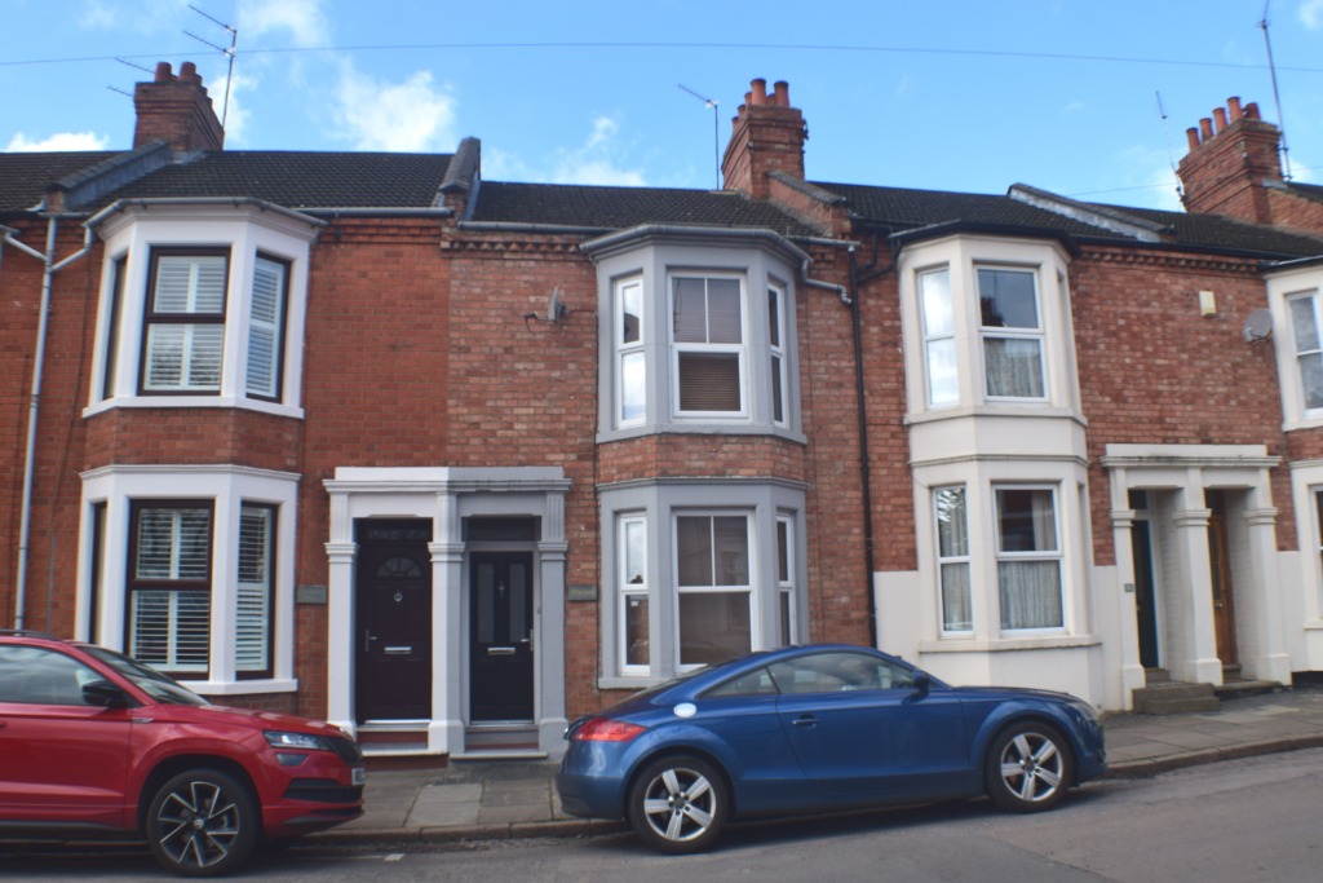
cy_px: 442
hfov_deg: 55.1
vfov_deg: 38.4
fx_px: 1268
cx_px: 662
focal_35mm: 34
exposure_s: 1/320
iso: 400
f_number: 10
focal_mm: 23
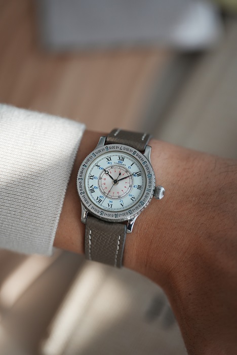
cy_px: 178
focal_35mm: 105
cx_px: 118
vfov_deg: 19.4
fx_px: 1036
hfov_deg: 13.1
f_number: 2.8
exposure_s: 1/250
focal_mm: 105
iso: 640
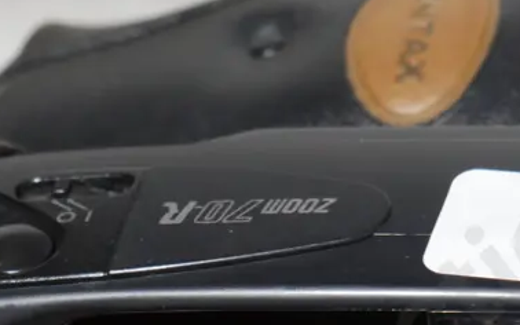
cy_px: 364
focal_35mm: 161
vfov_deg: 8.1
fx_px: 2281
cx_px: 381
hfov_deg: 13.0
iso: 1000
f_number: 5.3
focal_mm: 28
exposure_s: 1/60
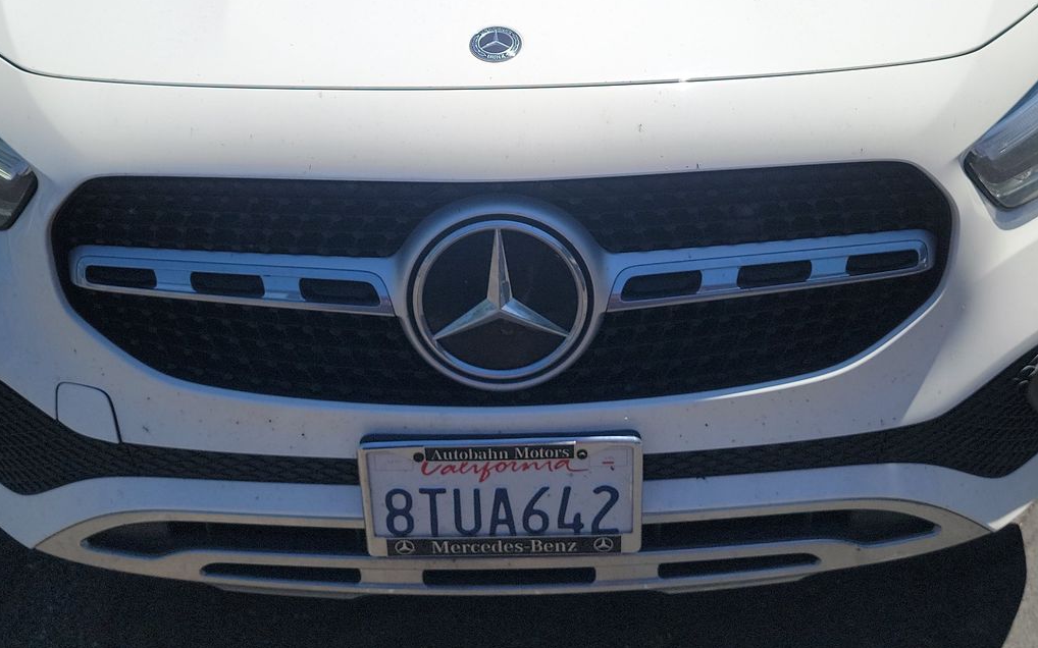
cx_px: 501
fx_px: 1131
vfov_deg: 31.1
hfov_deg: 49.3
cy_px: 115
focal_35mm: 40
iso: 50
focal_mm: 6.7
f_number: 1.8
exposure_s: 1/1350
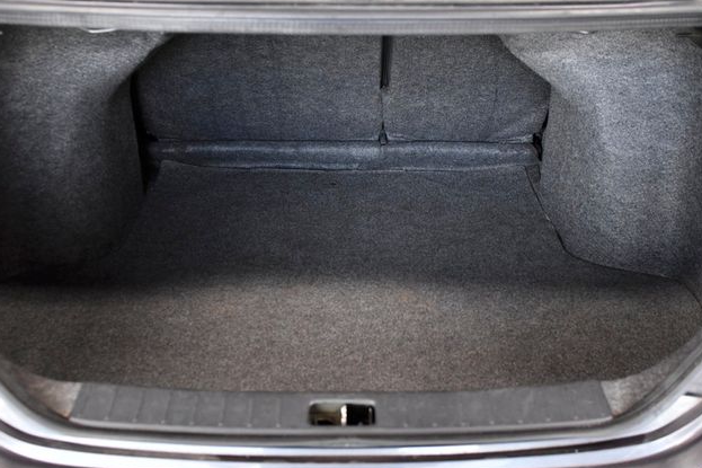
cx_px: 354
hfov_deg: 51.9
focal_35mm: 37
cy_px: 235
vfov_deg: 35.9
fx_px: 721
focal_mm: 24
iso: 1600
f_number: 3.5
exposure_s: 1/320
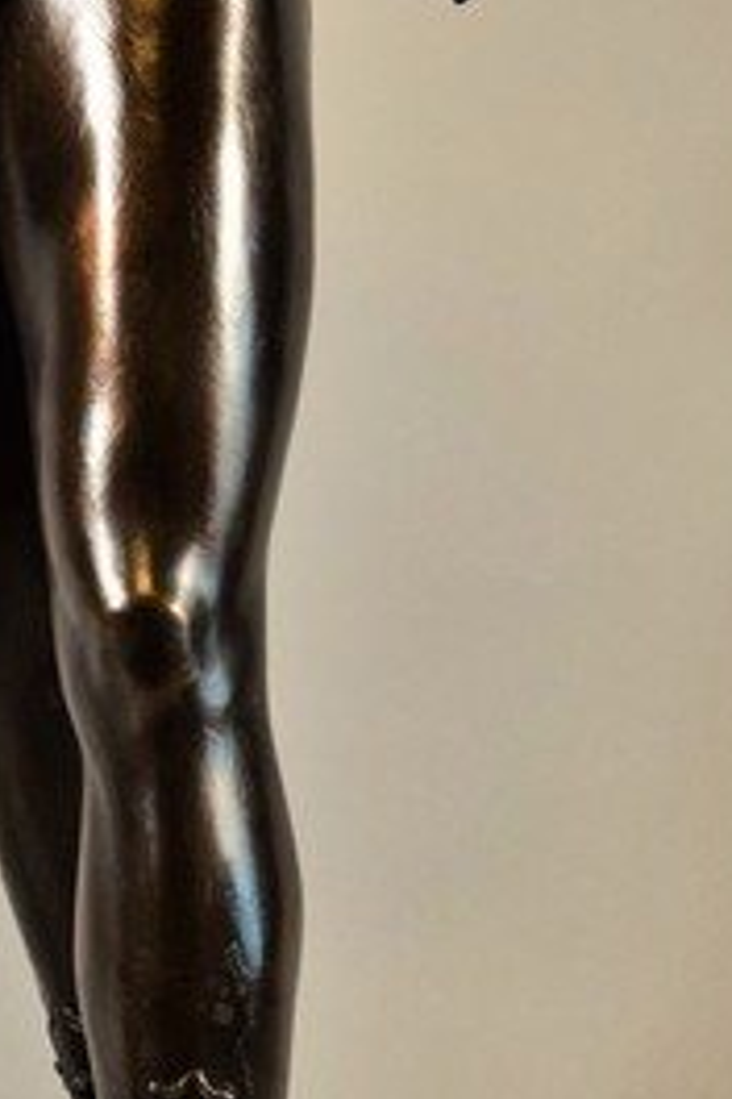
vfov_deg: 12.8
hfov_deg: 8.5
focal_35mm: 159
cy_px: 62
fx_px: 4840
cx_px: -162
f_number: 4.2
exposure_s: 1/60
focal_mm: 31
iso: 500
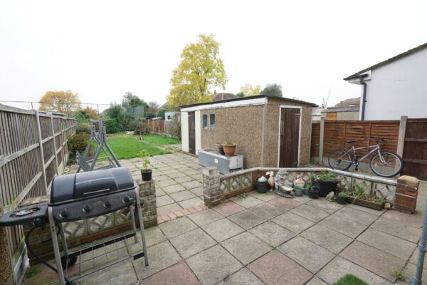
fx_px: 190
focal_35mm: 16
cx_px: 214
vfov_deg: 73.7
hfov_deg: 96.7
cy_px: 142
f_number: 7.1
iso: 400
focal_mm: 16
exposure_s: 1/100
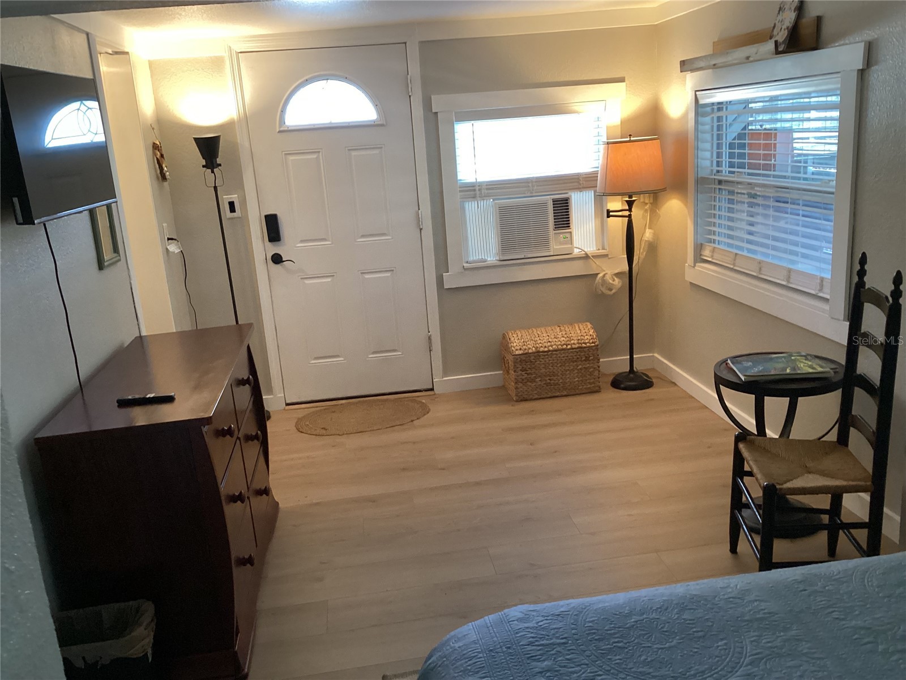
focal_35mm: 31
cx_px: 453
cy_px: 340
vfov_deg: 45.4
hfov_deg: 58.4
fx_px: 811
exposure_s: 1/50
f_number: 2.4
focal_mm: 3.3
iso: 320
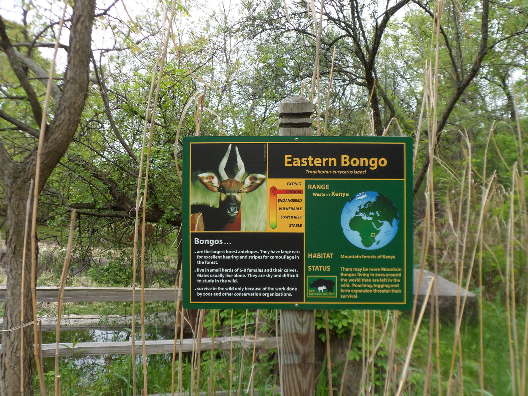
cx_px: 264
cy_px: 198
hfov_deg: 65.3
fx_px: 412
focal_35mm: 27
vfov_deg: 51.4
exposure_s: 1/180
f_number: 3.3
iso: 80
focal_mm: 4.9
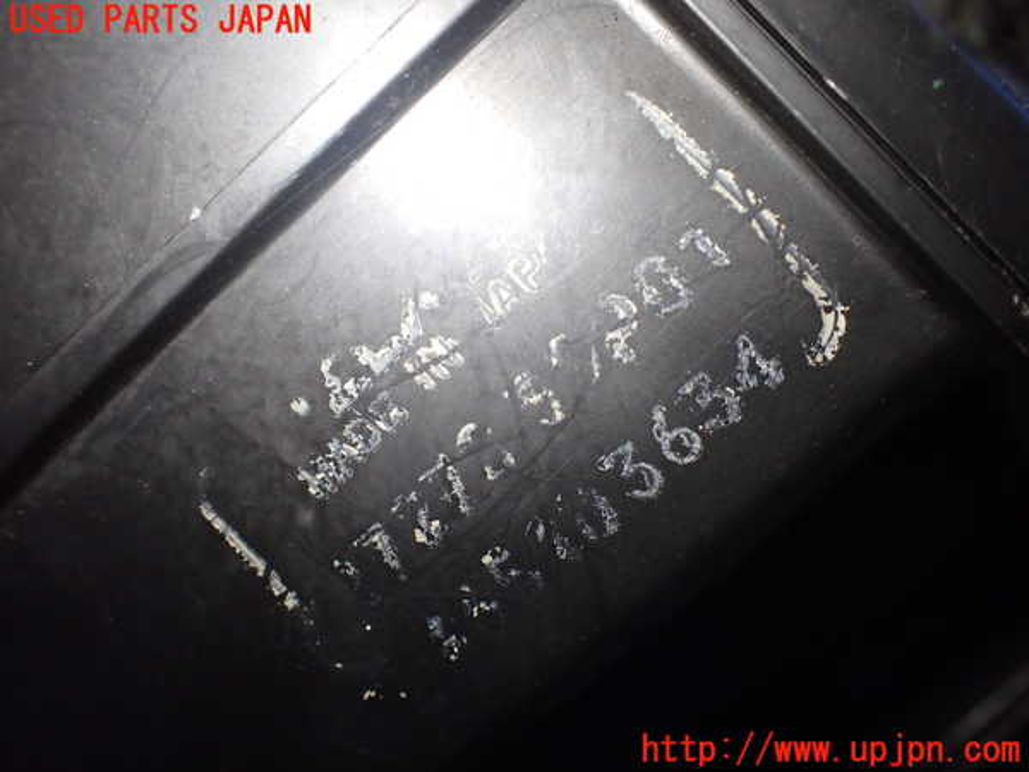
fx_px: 892
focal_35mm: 30
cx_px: 514
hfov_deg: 60.0
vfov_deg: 46.8
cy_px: 386
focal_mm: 5.4
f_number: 2.3
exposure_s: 1/125
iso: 400
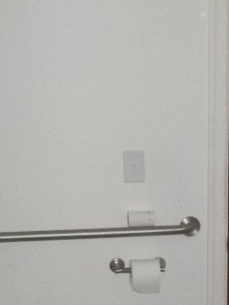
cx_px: 299
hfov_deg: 17.5
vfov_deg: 24.6
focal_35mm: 79
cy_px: 205
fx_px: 697
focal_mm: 4.1
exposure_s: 1/4
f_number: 3.3
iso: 800
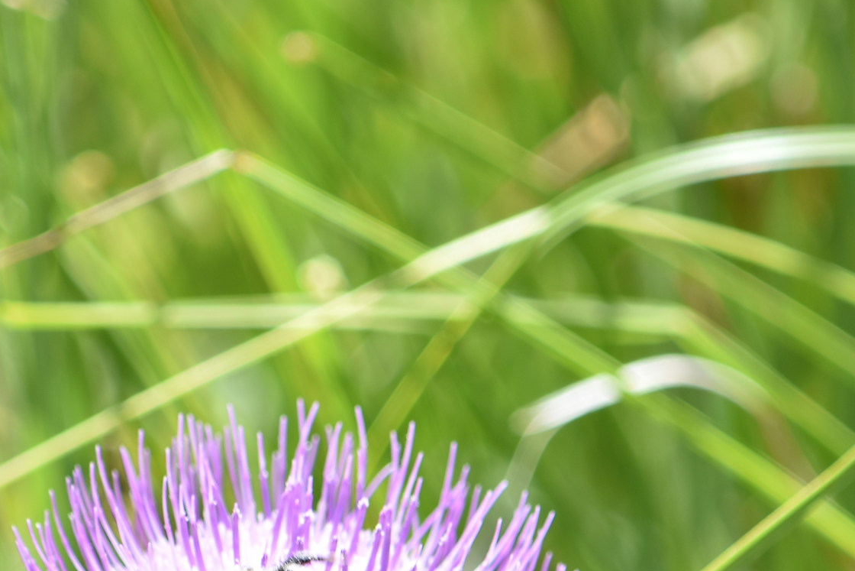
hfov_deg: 2.1
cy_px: 554
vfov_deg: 1.4
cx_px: 391
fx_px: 22896
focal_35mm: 964
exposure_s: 1/250
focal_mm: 300
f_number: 5.6
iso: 200
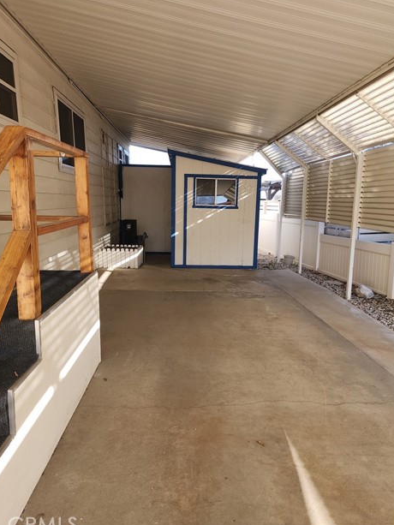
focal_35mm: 24
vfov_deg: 71.6
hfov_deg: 56.8
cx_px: 196
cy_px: 263
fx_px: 364
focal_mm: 6.4
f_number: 1.8
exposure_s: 1/129
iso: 12
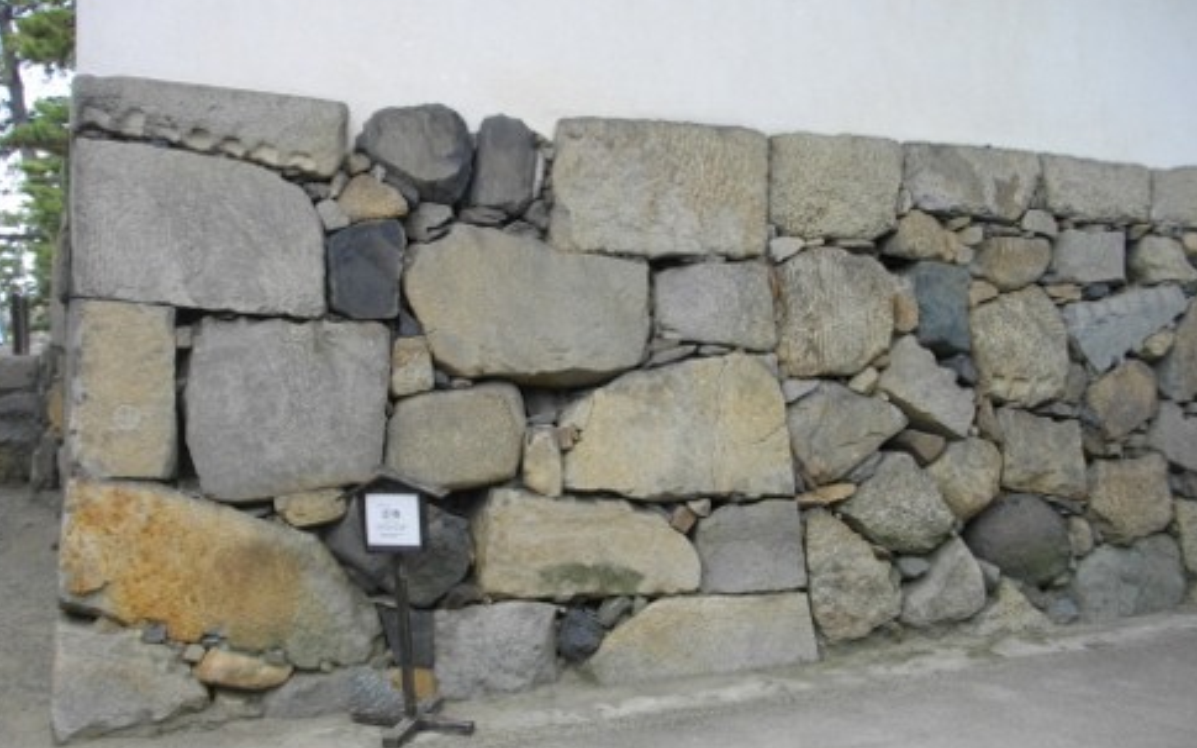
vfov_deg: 36.3
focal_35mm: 35
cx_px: 600
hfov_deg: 55.3
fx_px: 1142
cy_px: 364
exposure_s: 1/320
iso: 100
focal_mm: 5.7
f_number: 2.9
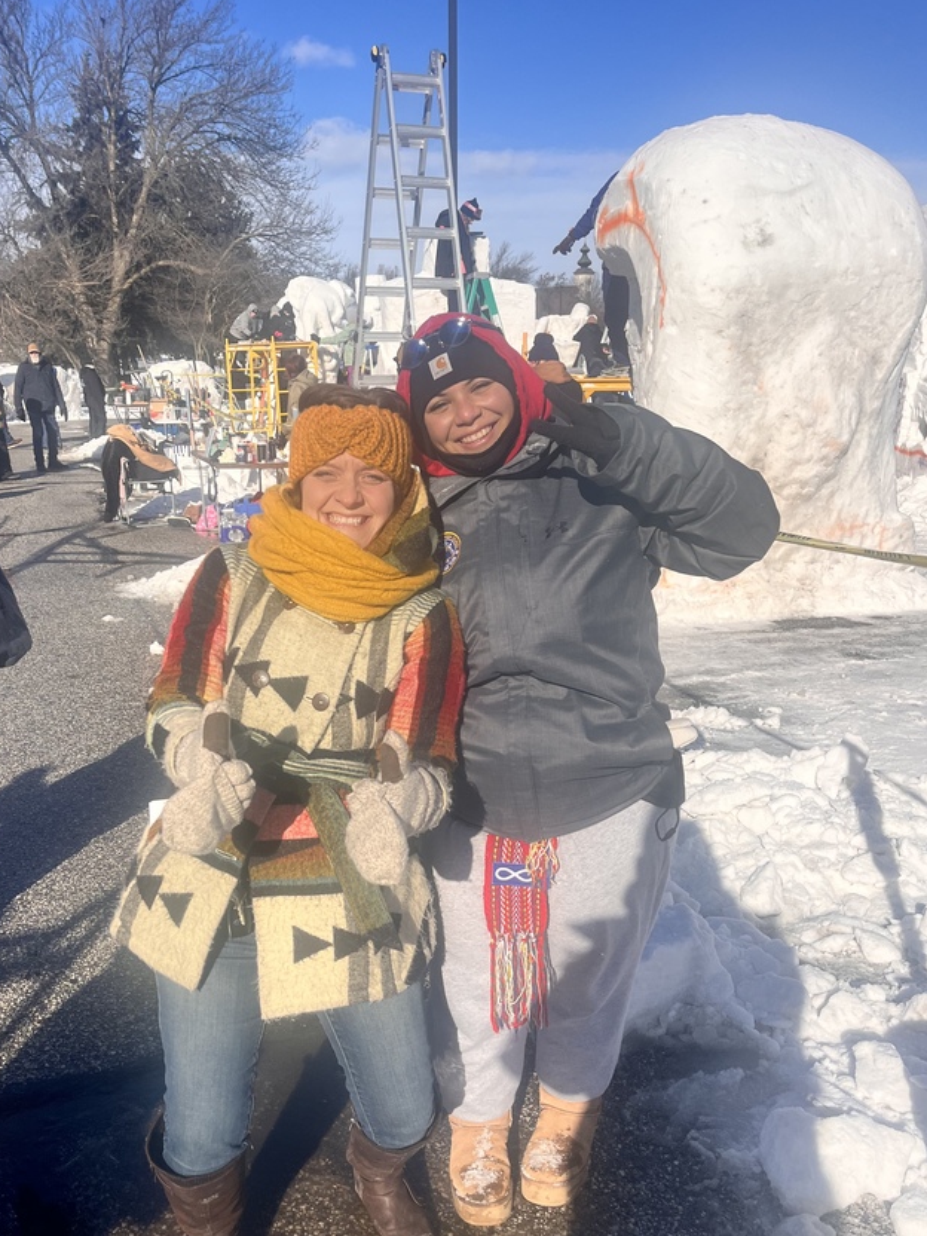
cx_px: 407
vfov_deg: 56.6
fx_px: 1143
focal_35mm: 32
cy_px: 713
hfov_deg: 44.1
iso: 50
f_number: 1.6
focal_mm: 5.1
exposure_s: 1/5848
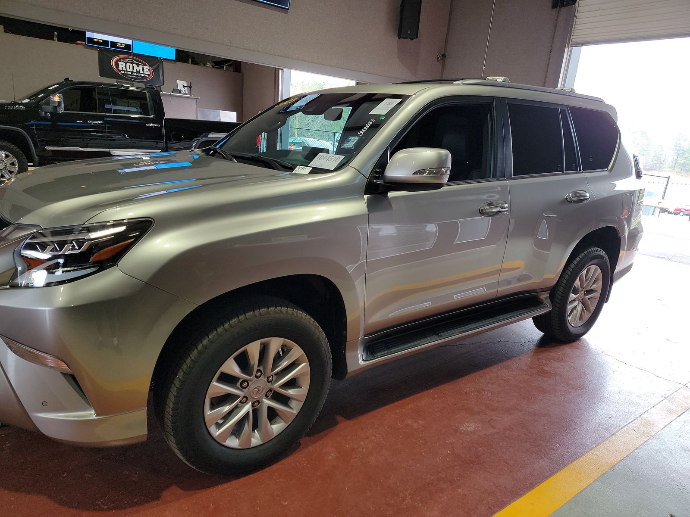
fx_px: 478
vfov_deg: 56.8
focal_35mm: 24
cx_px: 345
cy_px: 258
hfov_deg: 71.6
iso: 178
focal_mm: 6.7
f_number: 1.8
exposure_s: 1/59
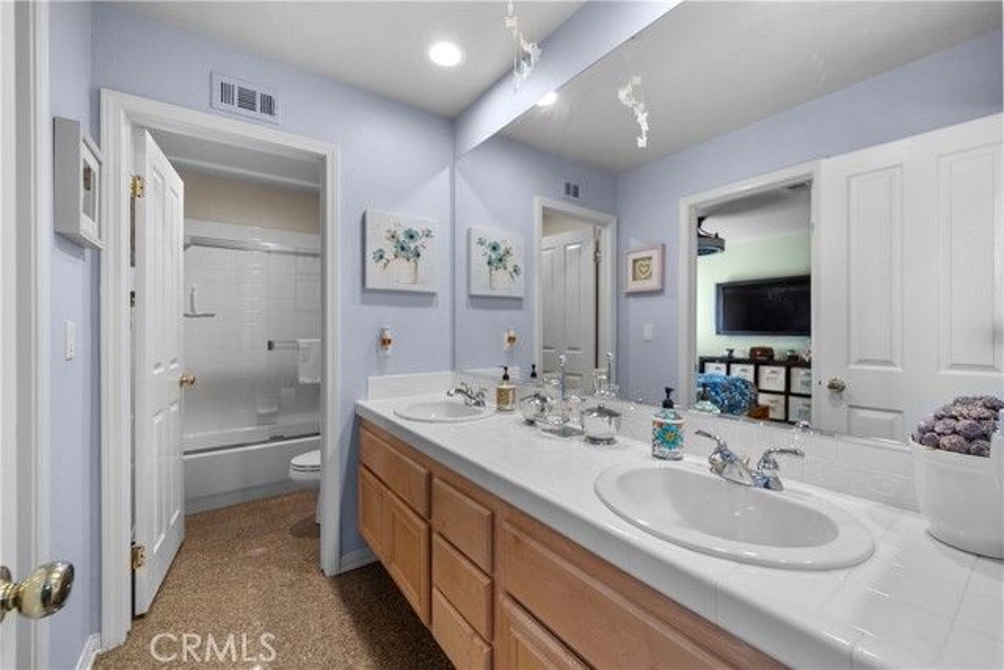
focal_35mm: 14
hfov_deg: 104.2
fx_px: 391
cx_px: 502
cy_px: 335
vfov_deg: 81.2
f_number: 9
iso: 100
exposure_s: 1.3
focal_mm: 14
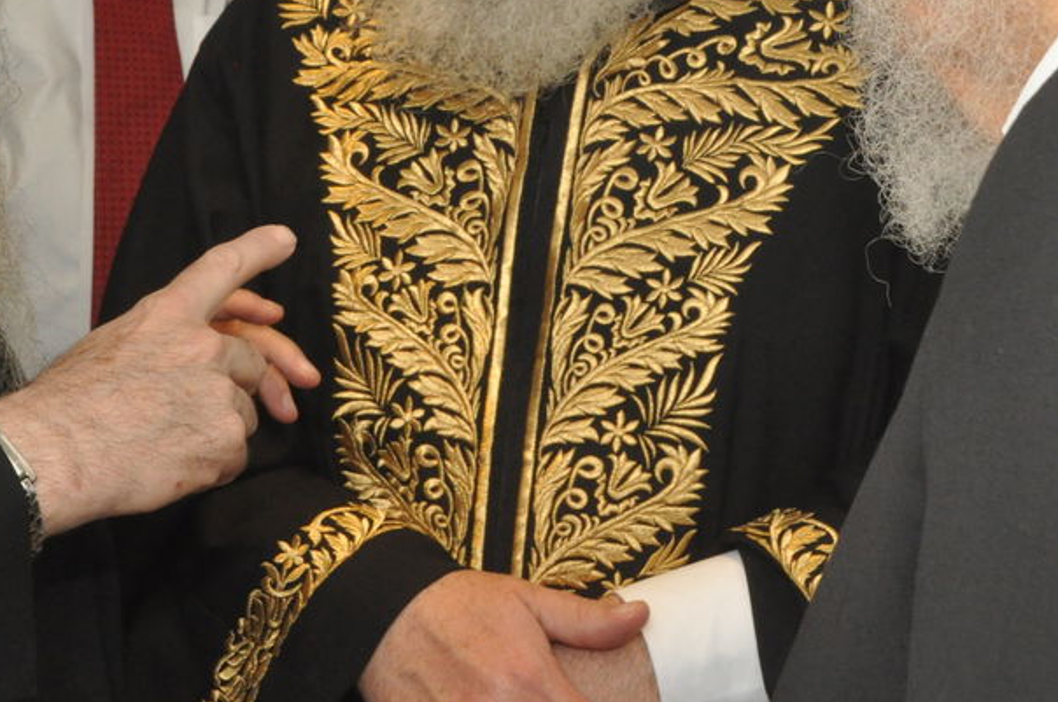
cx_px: 338
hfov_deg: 14.7
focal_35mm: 139
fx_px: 4080
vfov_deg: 9.8
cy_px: -38
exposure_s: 1/60
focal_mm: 40
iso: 1250
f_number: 11
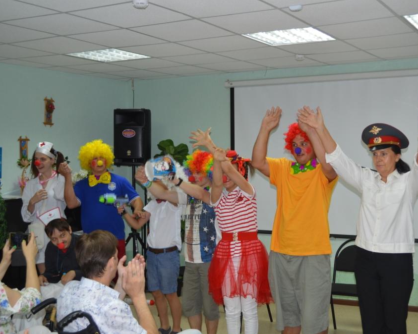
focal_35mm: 50
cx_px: 250
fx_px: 613
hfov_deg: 37.5
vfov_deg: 30.5
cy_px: 168
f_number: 4.5
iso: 500
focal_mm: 29
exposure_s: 1/60
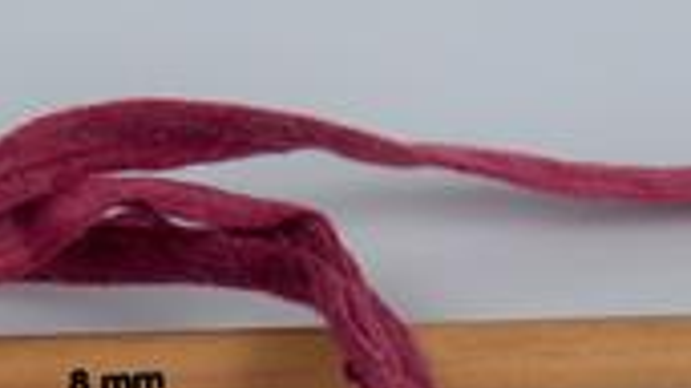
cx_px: 154
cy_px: 378
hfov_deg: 16.2
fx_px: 2417
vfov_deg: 9.1
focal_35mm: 132
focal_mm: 10.64
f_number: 2.8
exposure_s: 1/119
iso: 109
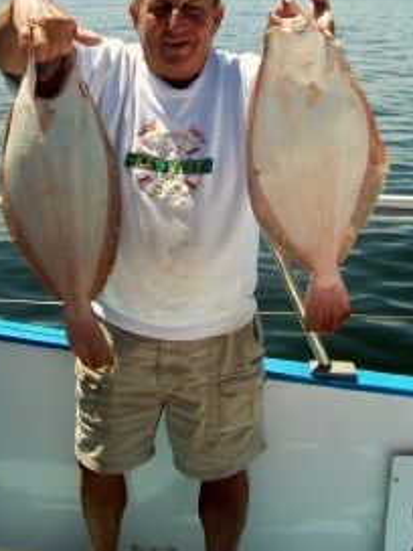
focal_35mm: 53
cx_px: 184
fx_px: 843
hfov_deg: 27.5
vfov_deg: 35.9
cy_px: 194
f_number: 2.8
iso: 64
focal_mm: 5.85
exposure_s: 1/800
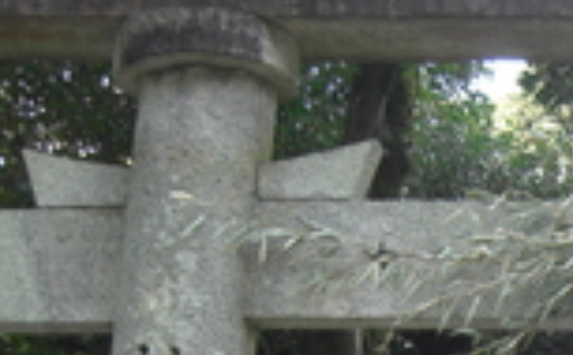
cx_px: 798
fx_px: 2058
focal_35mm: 132
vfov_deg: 9.6
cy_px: 544
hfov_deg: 15.0
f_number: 2.8
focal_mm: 7.9
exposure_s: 1/80
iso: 100
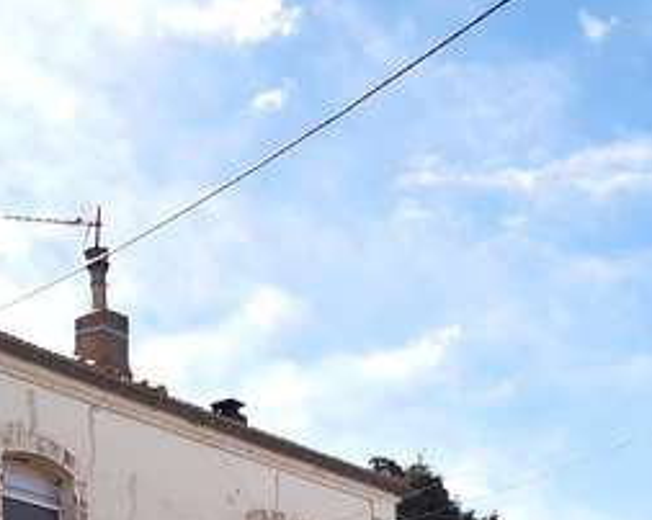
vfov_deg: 18.4
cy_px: 695
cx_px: 34
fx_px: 1485
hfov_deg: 23.9
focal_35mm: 77
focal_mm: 3.92
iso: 40
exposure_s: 1/1085
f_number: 1.7
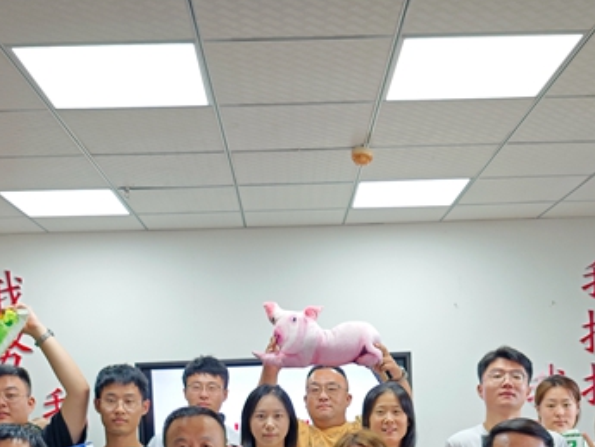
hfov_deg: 38.2
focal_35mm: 50
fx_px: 860
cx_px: 319
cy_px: 439
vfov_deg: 27.6
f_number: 1.42
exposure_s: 1/200
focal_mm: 6.68
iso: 160
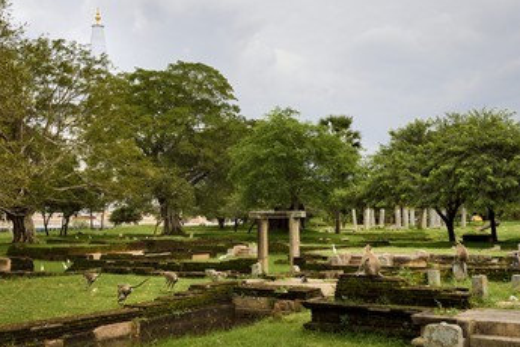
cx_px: 268
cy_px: 181
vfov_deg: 34.2
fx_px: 563
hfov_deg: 49.5
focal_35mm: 39
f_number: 13
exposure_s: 1/320
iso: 800
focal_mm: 32
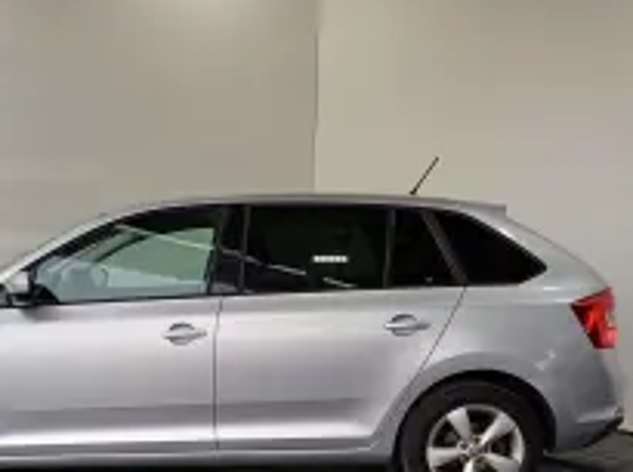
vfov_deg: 31.5
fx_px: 803
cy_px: 407
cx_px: 210
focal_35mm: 44
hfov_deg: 42.4
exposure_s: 1/105
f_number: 1.8
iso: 50
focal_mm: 4.65
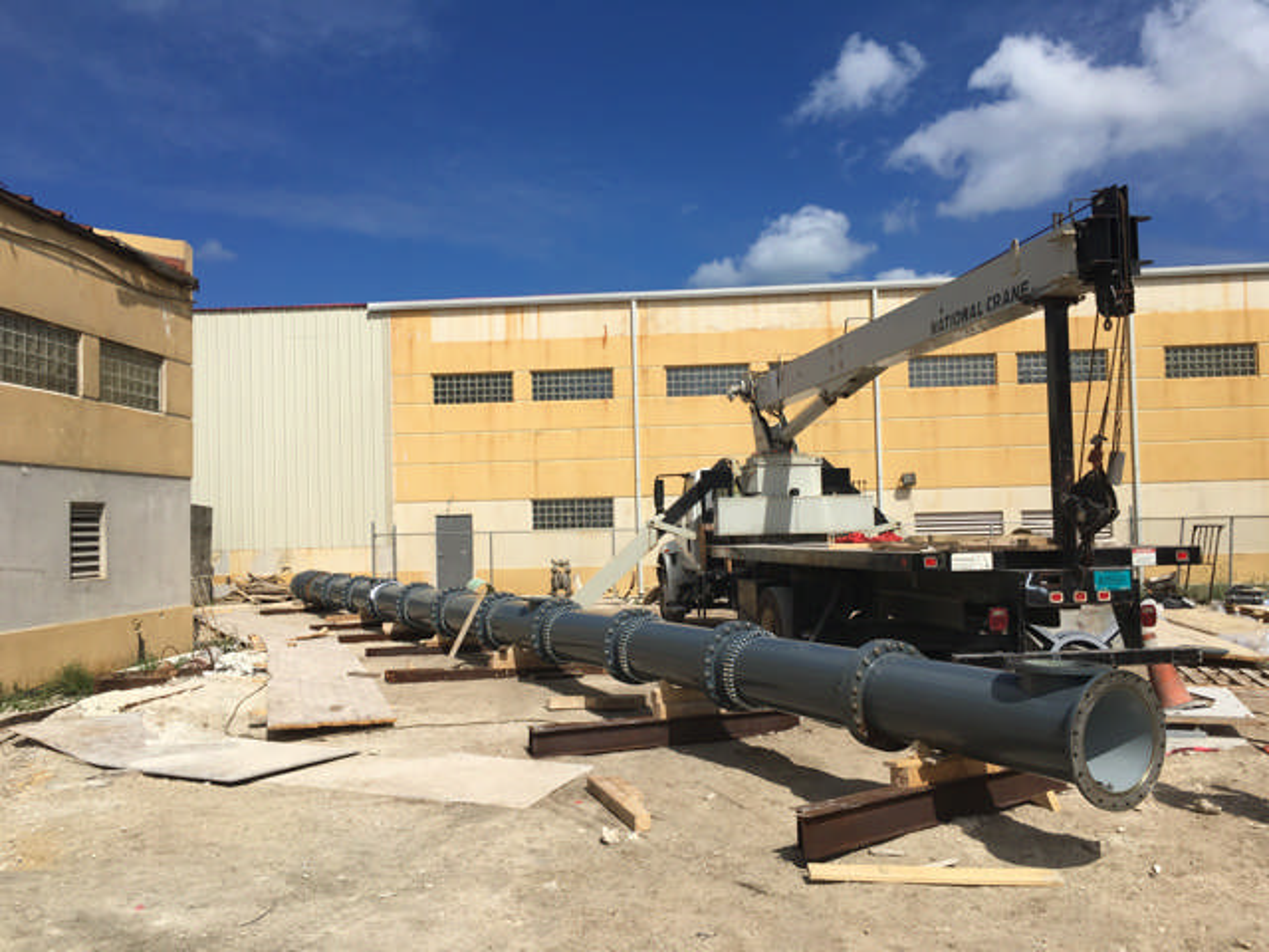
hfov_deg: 61.7
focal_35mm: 29
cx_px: 634
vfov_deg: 48.2
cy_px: 476
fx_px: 1063
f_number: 2.2
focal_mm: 4.15
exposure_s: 1/3205
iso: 25
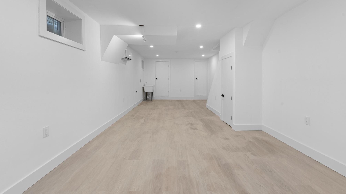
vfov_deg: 70.1
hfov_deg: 103.0
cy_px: 83
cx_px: 171
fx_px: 138
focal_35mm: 15
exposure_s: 1/3
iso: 320
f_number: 10
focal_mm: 14
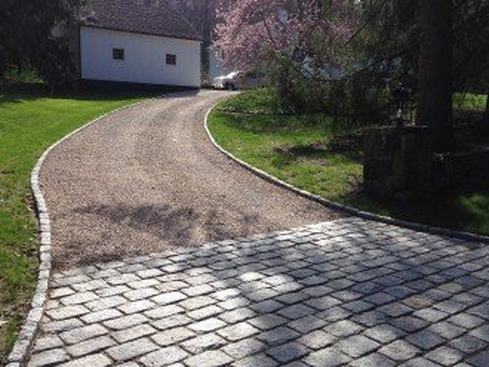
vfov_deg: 36.0
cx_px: 255
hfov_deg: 46.8
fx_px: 565
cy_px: 185
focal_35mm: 40
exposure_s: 1/733
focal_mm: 4.12
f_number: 2.4
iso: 50
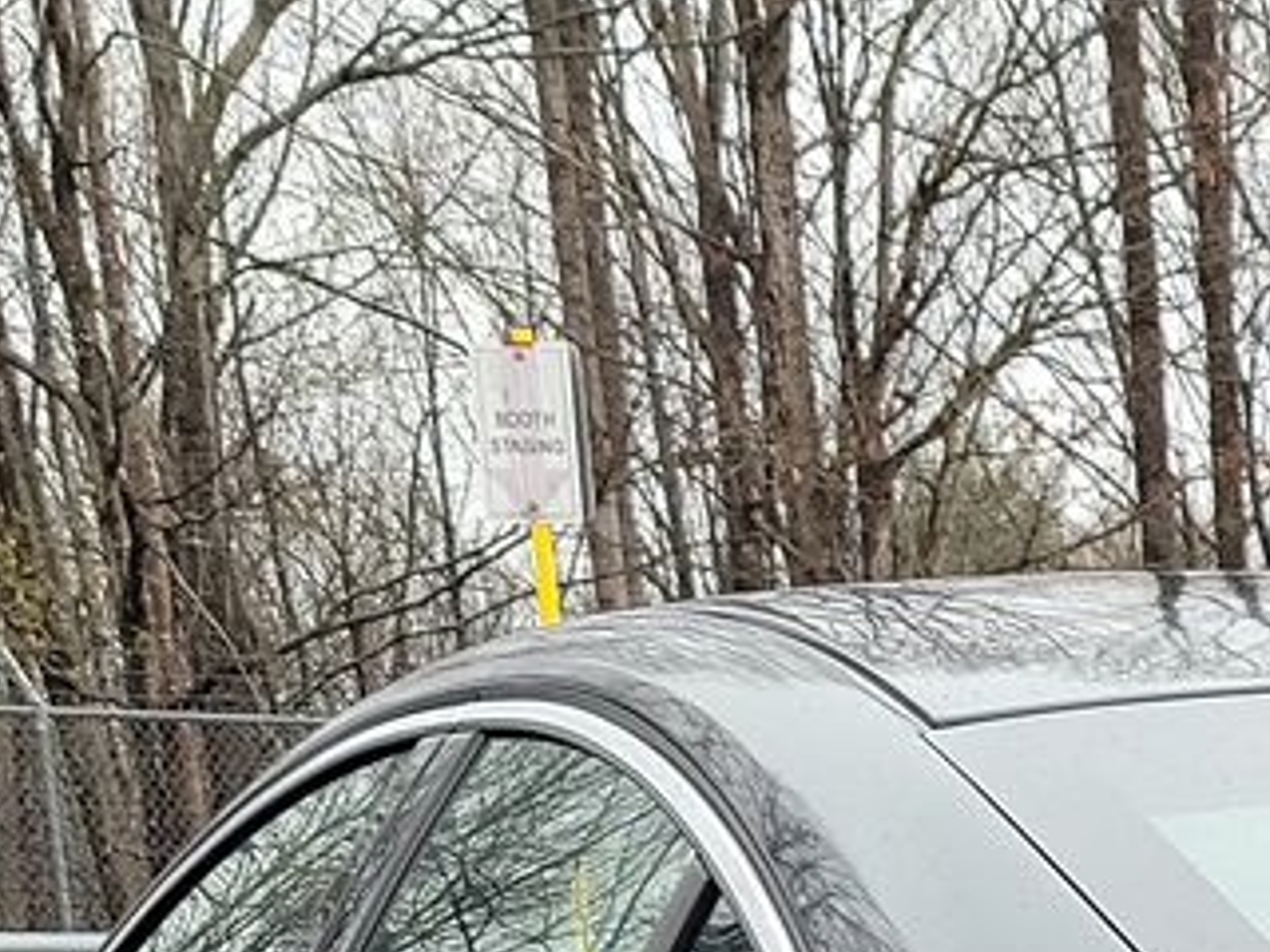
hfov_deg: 14.8
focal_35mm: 120
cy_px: 2182
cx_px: 2096
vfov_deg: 10.8
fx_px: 4403
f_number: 1.8
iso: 52
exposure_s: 1/59
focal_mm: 6.7
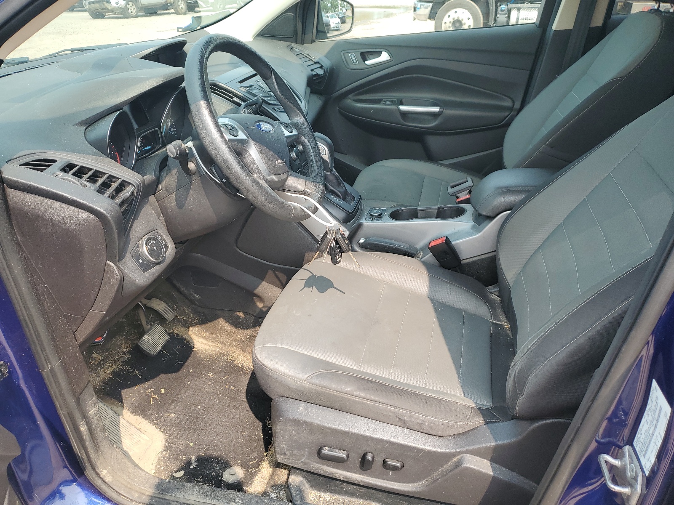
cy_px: 252
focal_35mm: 26
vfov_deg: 53.1
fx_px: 506
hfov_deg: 67.3
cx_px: 337
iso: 50
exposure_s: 1/476
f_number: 1.5
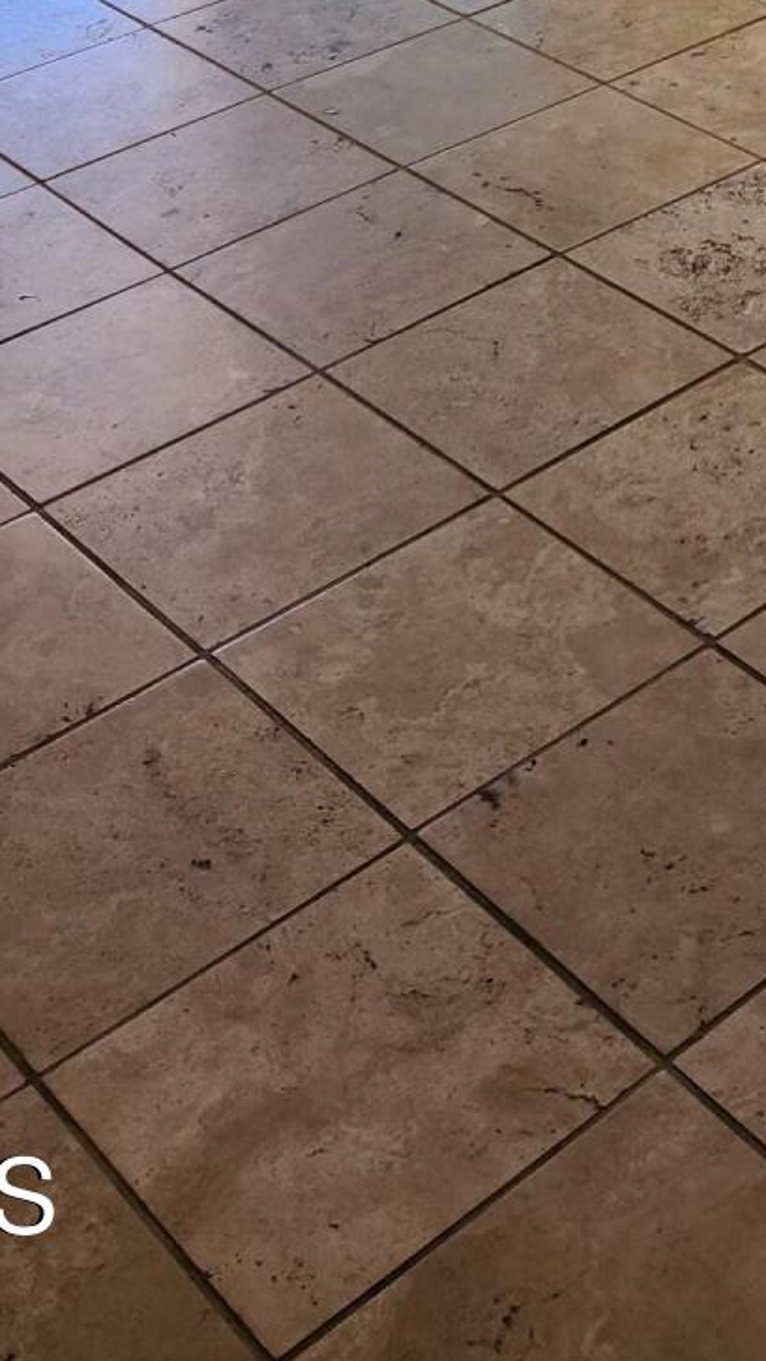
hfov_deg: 17.0
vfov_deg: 25.4
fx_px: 2489
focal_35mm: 69
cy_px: -506
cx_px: 832
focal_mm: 5.4
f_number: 1.8
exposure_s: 1/120
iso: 40
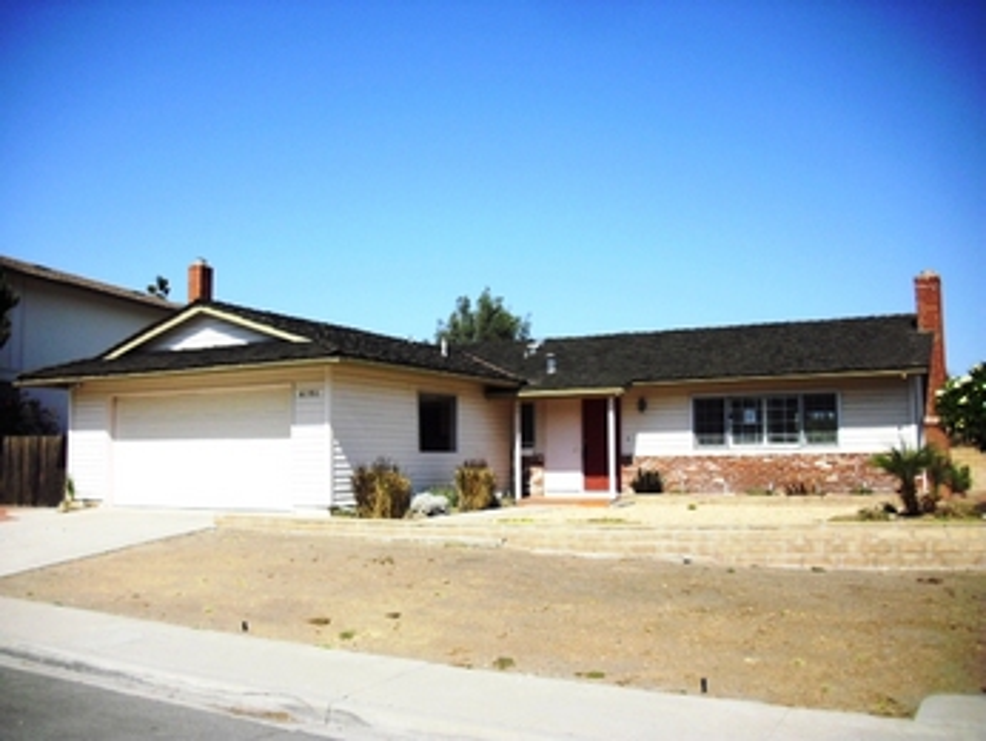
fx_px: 1083
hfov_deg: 48.9
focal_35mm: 38
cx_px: 493
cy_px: 370
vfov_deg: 37.8
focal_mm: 6.2
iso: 200
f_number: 8
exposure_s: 1/400
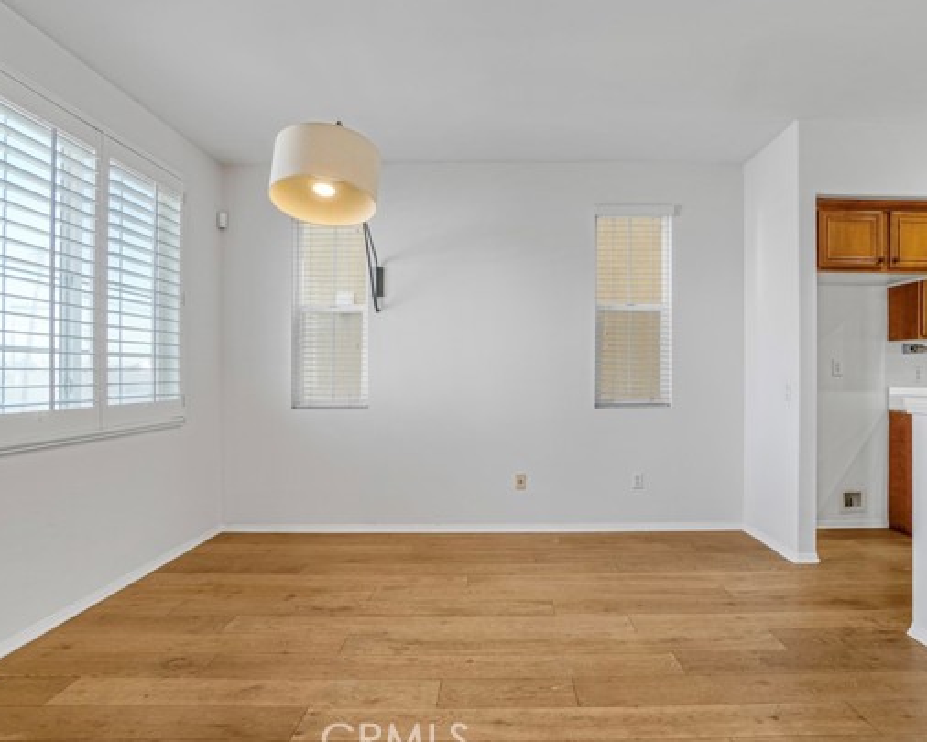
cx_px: 506
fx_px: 538
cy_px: 375
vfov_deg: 69.2
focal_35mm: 20
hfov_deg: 81.3
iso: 100
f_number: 5.6
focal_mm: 11
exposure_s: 1/20
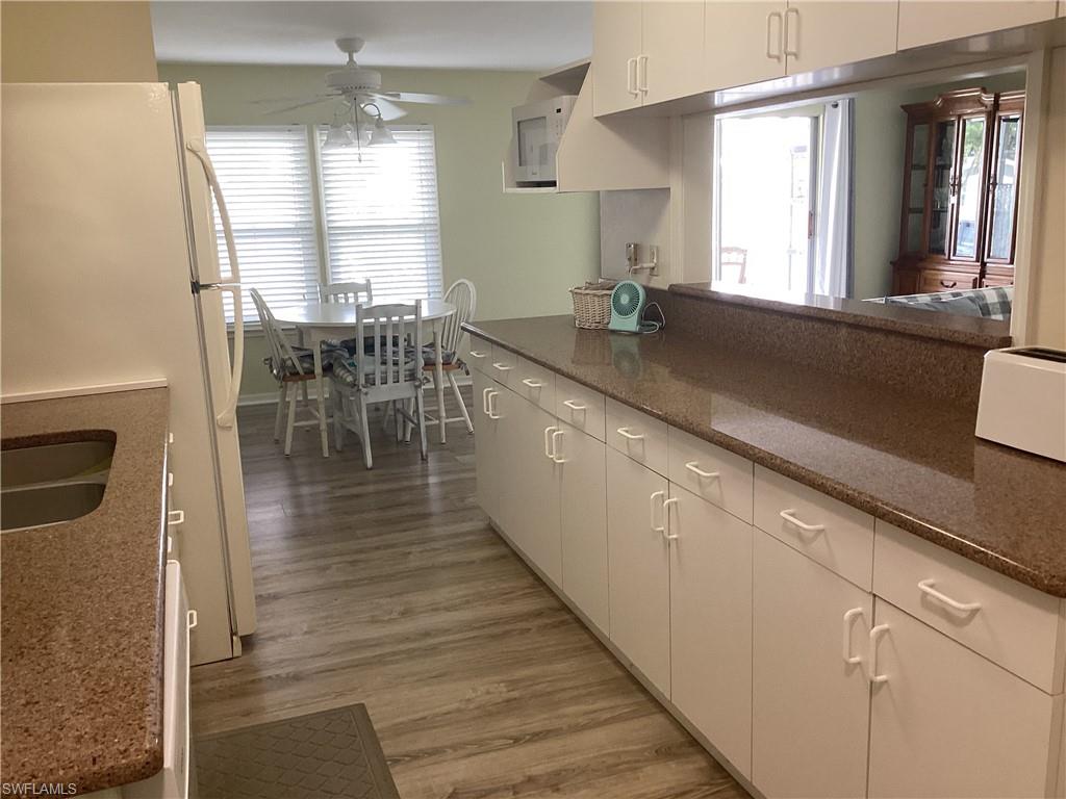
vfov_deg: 45.4
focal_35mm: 31
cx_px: 533
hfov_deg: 58.4
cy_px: 400
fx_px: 955
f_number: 2.4
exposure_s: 1/60
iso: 125
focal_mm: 3.3
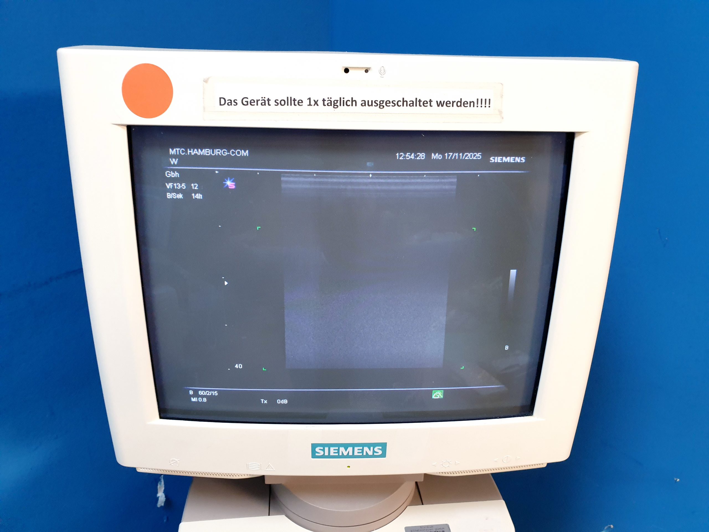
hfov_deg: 67.3
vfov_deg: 53.1
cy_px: 266
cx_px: 354
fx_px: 533
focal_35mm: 26
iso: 320
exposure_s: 1/50
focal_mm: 4.3
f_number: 2.4
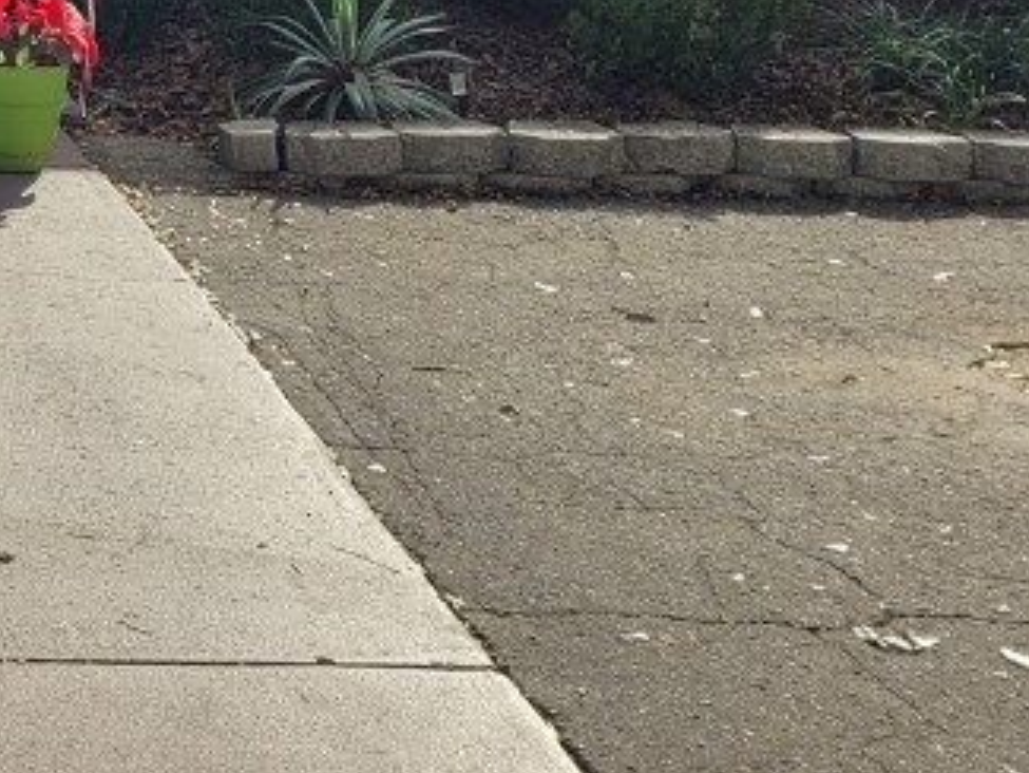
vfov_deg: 16.4
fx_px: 2438
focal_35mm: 82
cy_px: -380
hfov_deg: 21.3
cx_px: -361
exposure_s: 1/1365
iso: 40
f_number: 1.8
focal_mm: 5.4
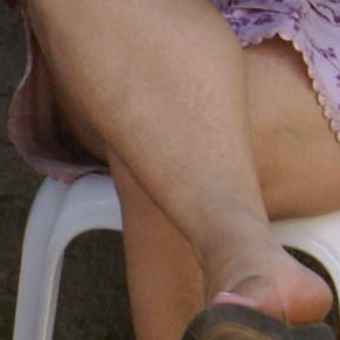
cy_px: 98
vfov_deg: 2.5
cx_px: -625
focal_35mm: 697
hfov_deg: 2.5
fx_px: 7748
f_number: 8
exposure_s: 1/160
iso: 100
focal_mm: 55
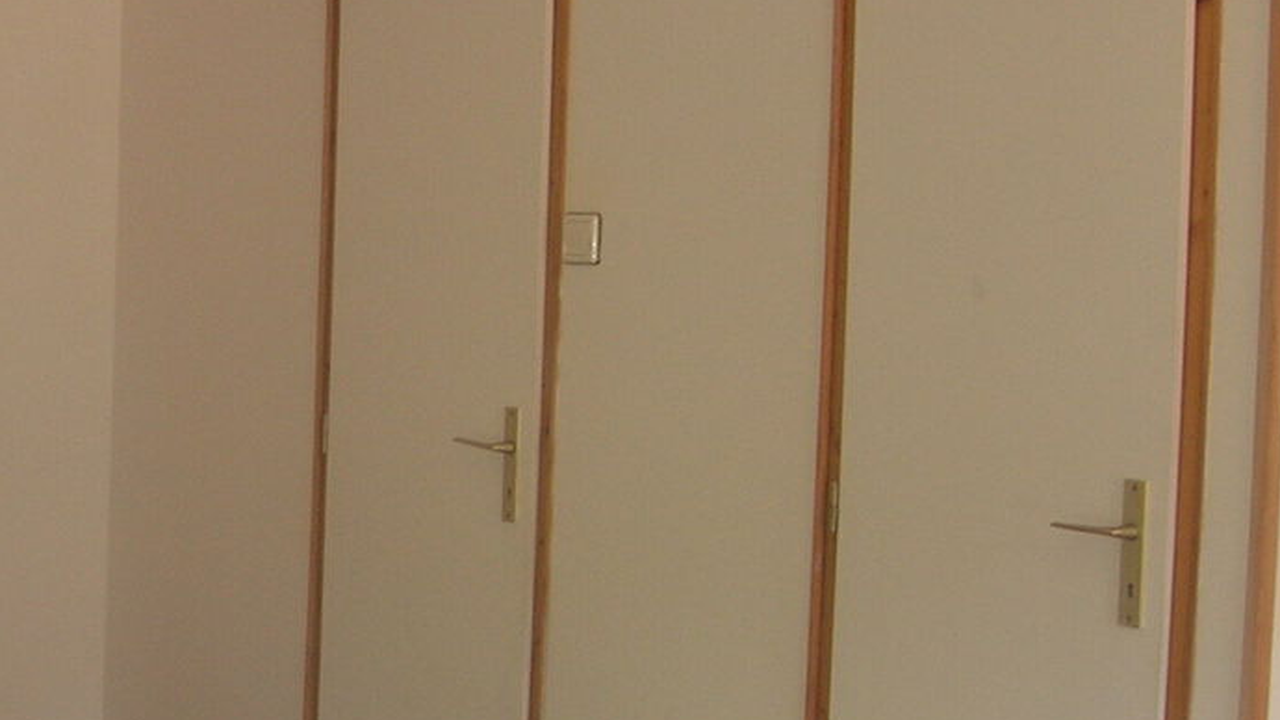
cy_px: 390
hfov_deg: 21.6
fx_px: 3258
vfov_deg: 12.6
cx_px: 56
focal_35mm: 96
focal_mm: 7.8
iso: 64
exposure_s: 1/30
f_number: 2.8
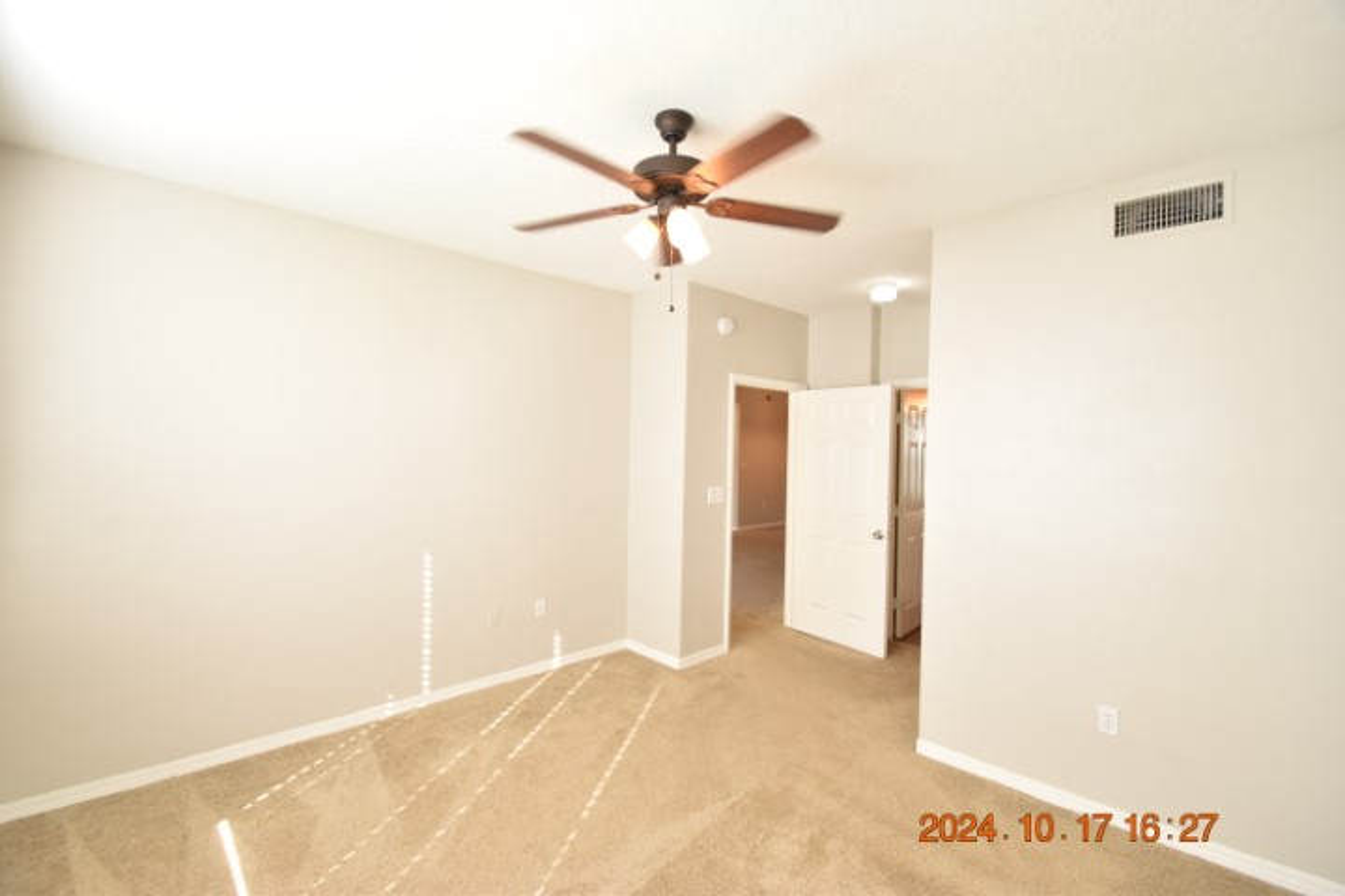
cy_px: 448
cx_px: 672
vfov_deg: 77.3
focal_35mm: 15
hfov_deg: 100.4
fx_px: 560
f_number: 5.6
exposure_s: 1/125
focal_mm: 10
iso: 800
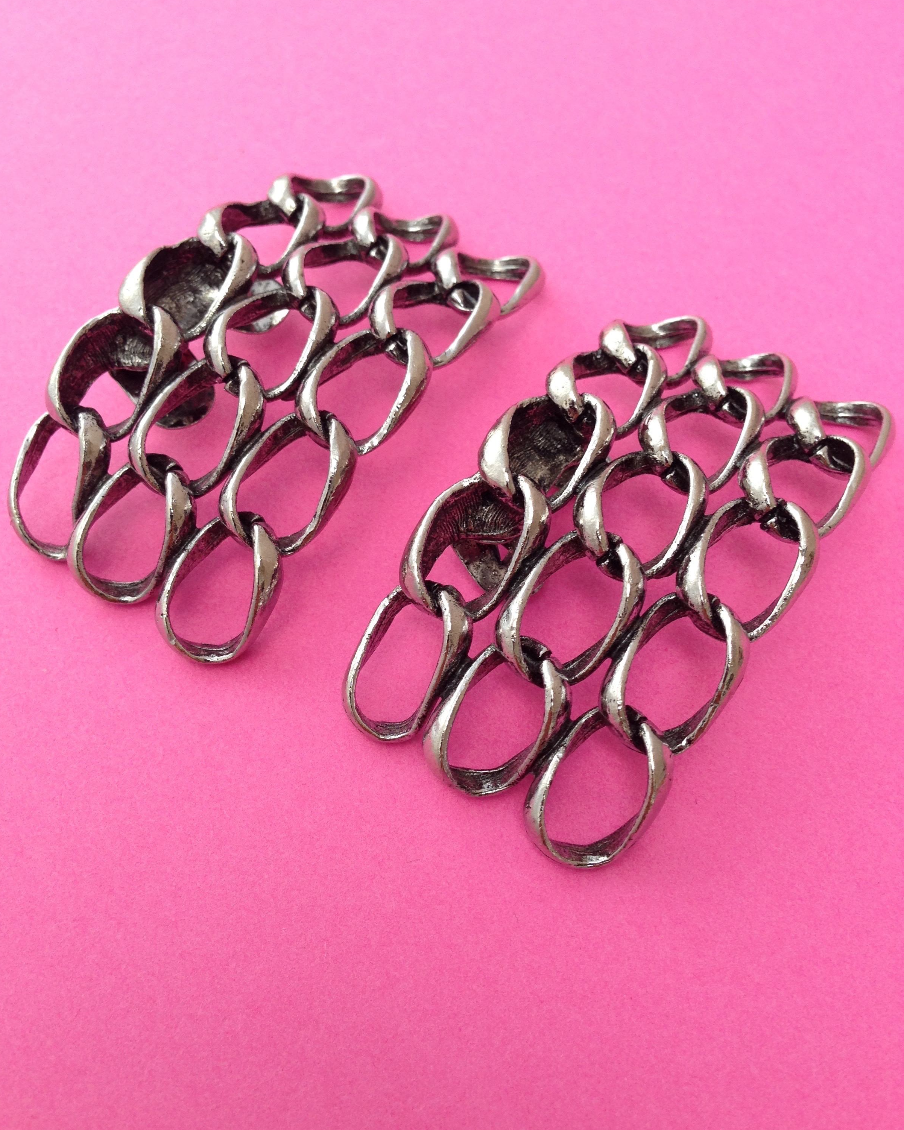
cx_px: 450
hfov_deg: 42.2
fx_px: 1171
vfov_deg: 51.5
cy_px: 537
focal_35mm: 35
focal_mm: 4.12
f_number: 2.4
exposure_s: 1/40
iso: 50
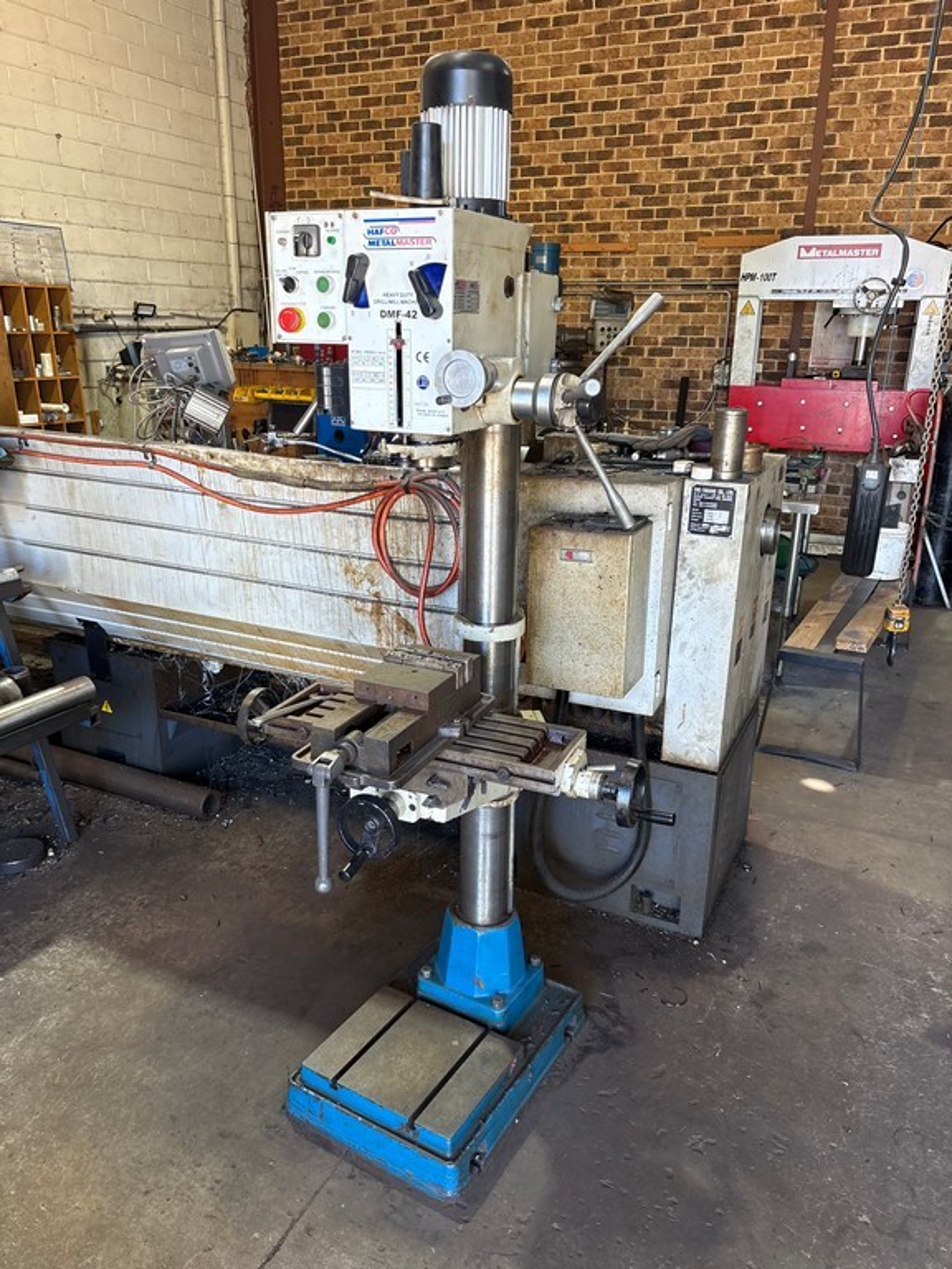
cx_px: 476
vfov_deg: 67.3
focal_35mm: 26
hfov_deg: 53.1
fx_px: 953
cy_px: 634
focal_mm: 5.96
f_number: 1.6
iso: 80
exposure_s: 1/50
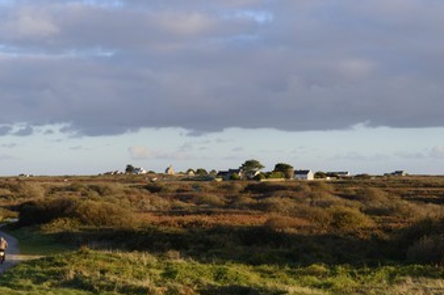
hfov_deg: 26.3
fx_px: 949
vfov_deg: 17.7
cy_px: 182
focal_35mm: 77
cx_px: 179
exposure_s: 1/160
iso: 400
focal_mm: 62
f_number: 13
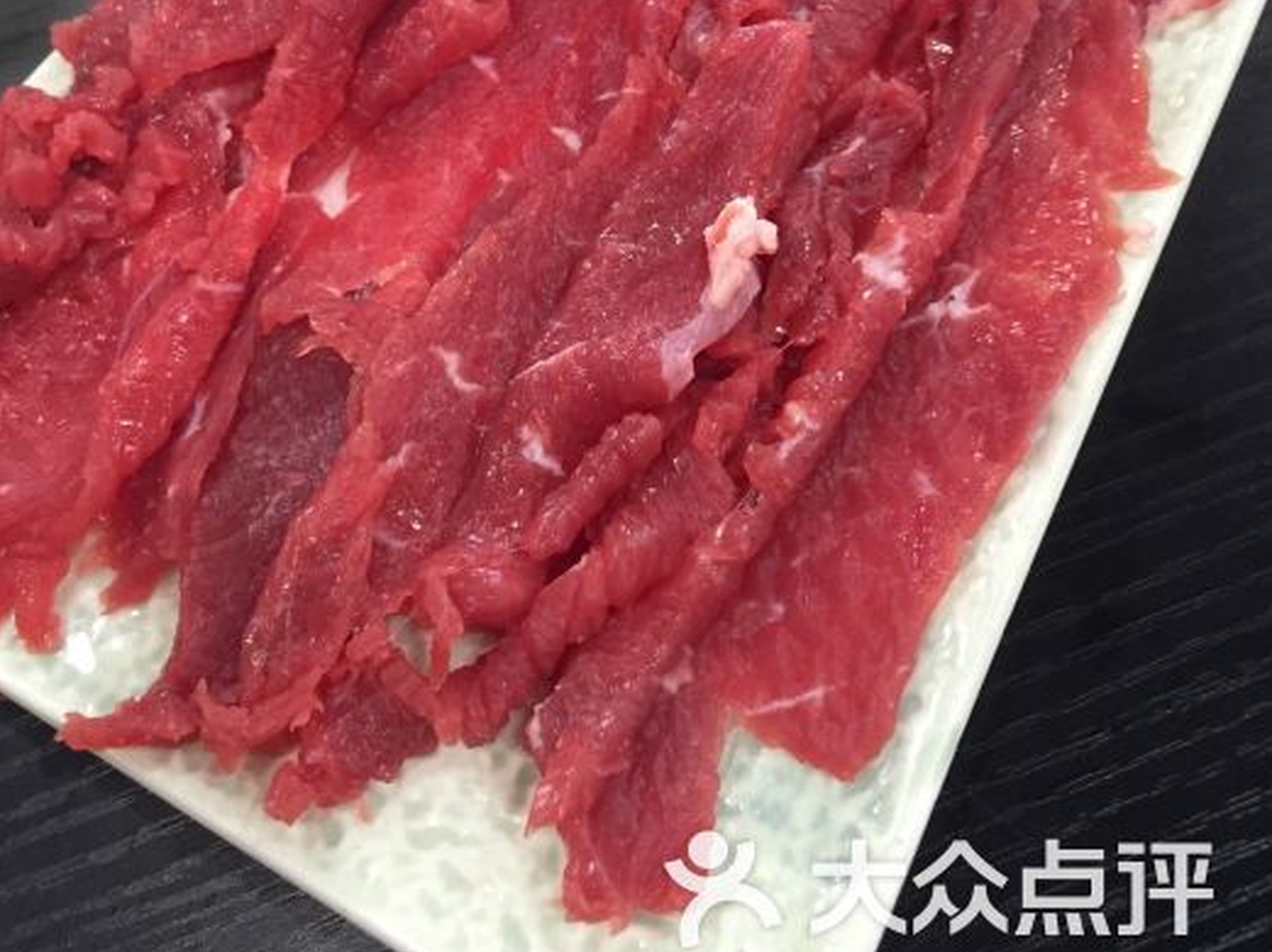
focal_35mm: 39
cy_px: 161
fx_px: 1432
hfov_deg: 47.9
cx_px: 636
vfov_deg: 35.3
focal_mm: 4.15
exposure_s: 1/33
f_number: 2.2
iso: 200
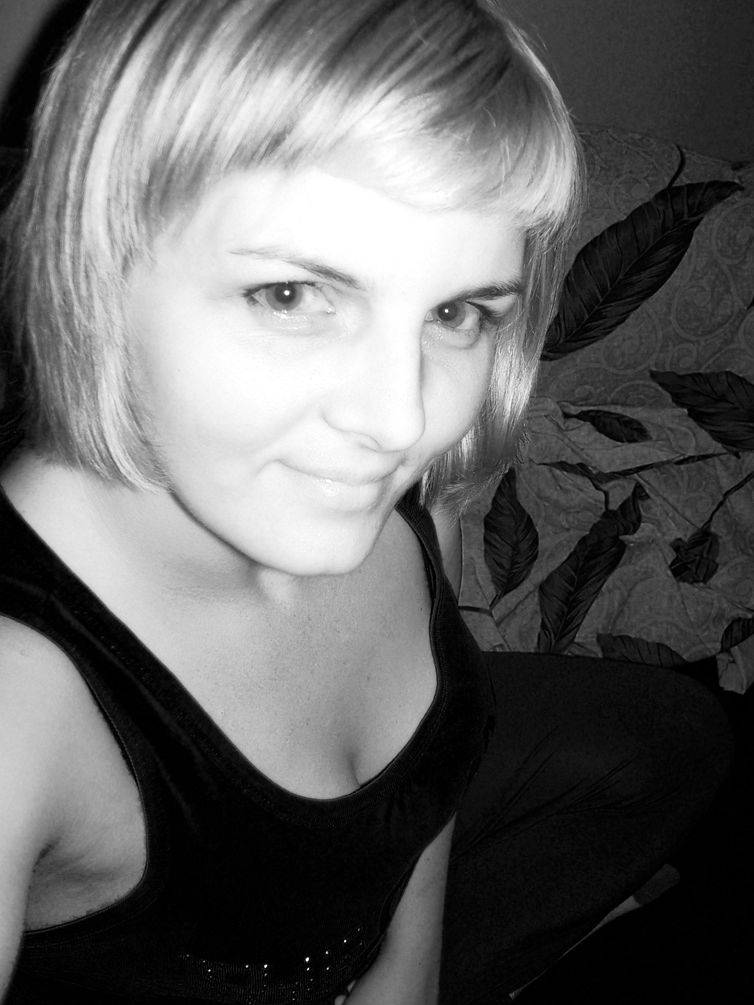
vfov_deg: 51.4
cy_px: 491
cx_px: 385
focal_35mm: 36
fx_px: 1046
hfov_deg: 39.7
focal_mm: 6
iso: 80
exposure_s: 1/60
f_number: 2.8
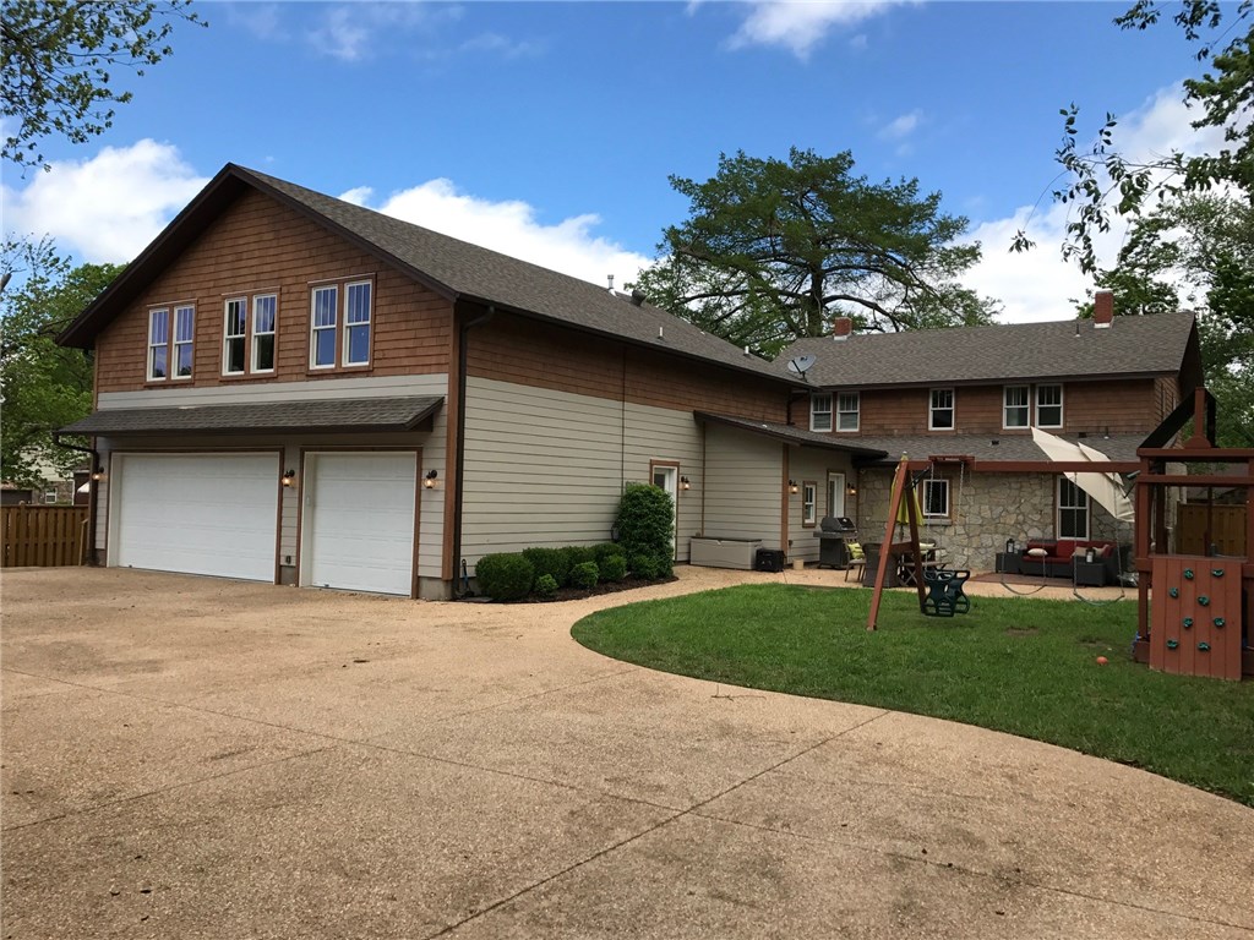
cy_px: 470
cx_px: 627
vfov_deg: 49.7
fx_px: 1014
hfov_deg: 63.4
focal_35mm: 28
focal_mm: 3.99
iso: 20
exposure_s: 1/1623
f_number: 1.8
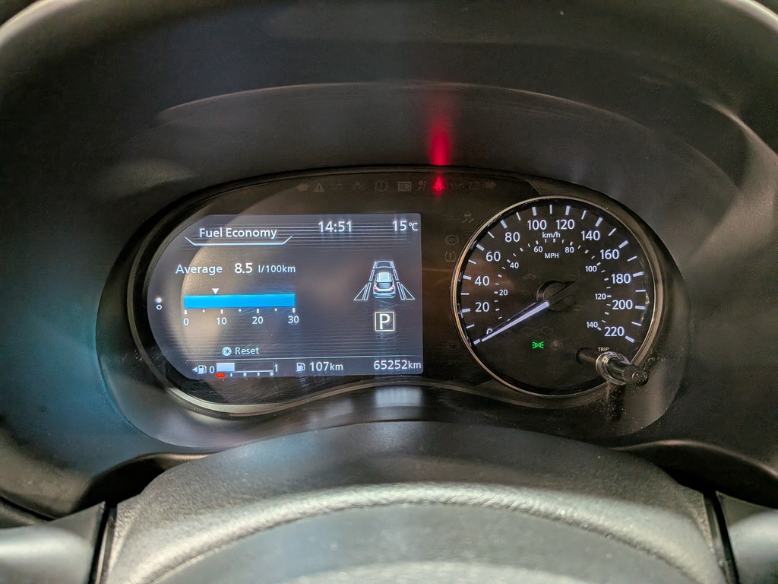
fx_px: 539
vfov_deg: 56.8
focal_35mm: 24
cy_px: 292
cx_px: 389
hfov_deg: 71.6
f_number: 1.7
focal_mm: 4.53
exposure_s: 1/100
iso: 64
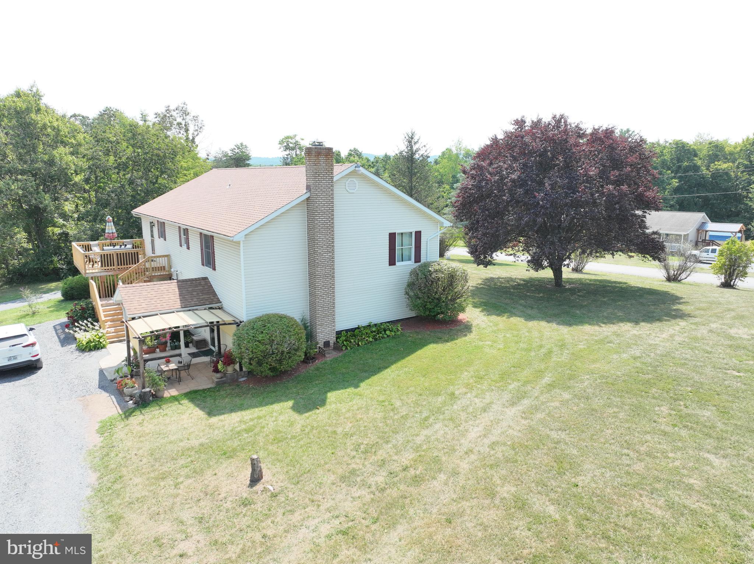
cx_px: 377
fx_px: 523
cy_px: 282
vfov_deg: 56.8
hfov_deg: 71.6
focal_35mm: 24
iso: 400
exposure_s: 1/1000
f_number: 2.8
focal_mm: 12.29
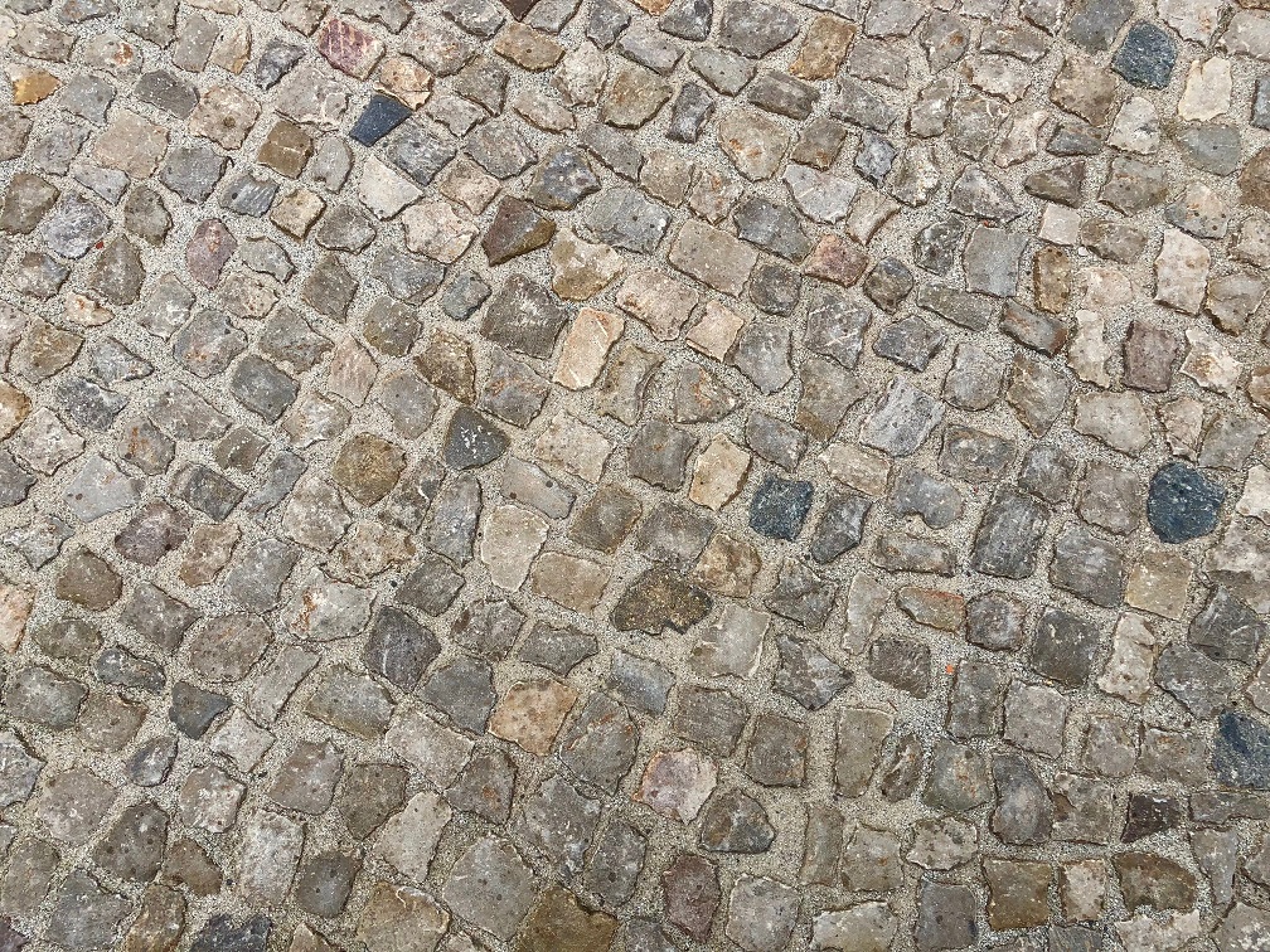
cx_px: 635
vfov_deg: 49.7
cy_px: 476
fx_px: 1027
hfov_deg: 63.4
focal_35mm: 28
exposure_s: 1/1200
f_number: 1.8
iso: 20
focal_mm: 4
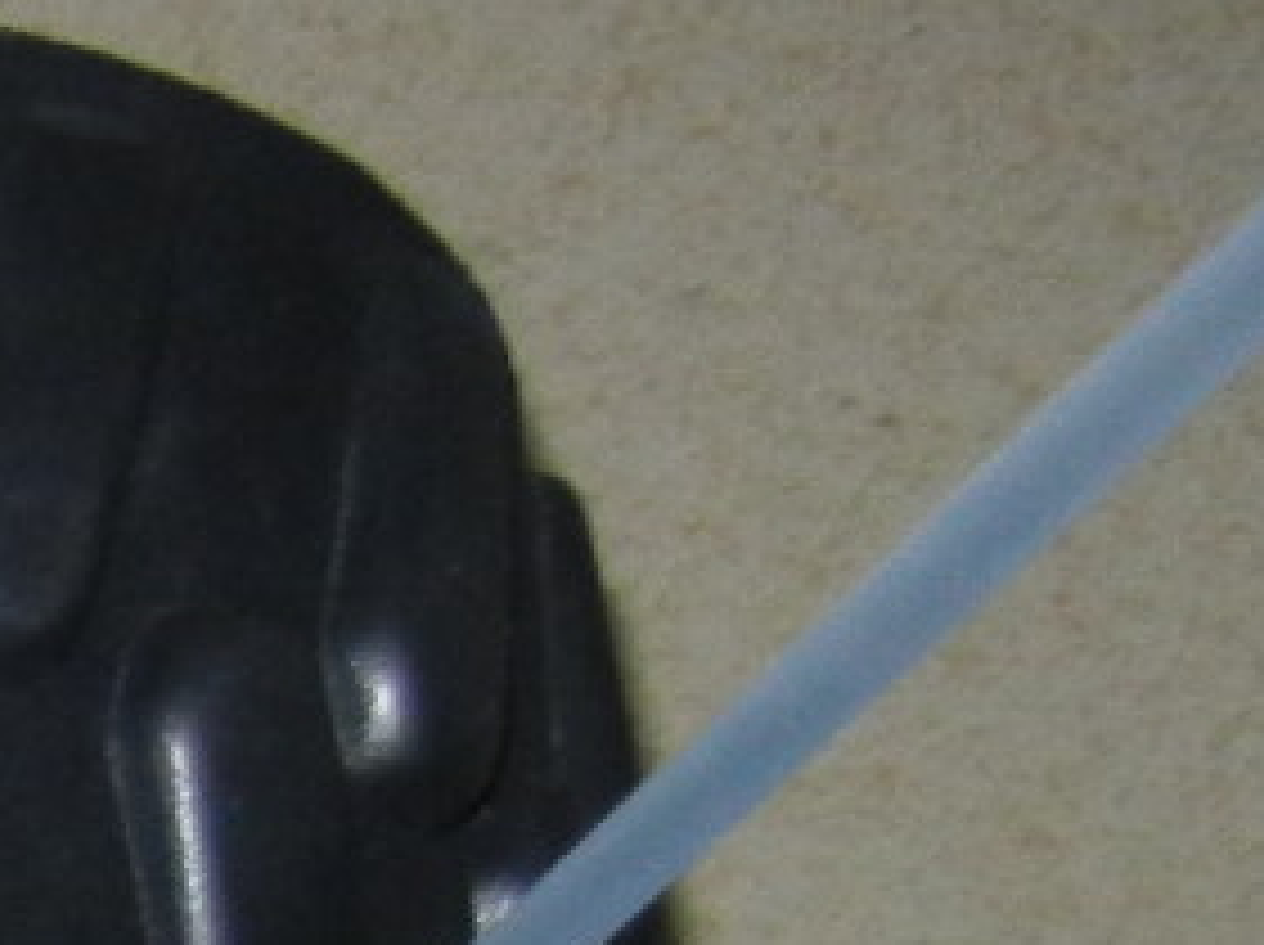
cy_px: 3236
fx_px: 7987
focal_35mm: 219
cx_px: -2528
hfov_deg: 7.8
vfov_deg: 6.0
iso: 200
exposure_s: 1/30
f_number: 3.5
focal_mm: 5.4
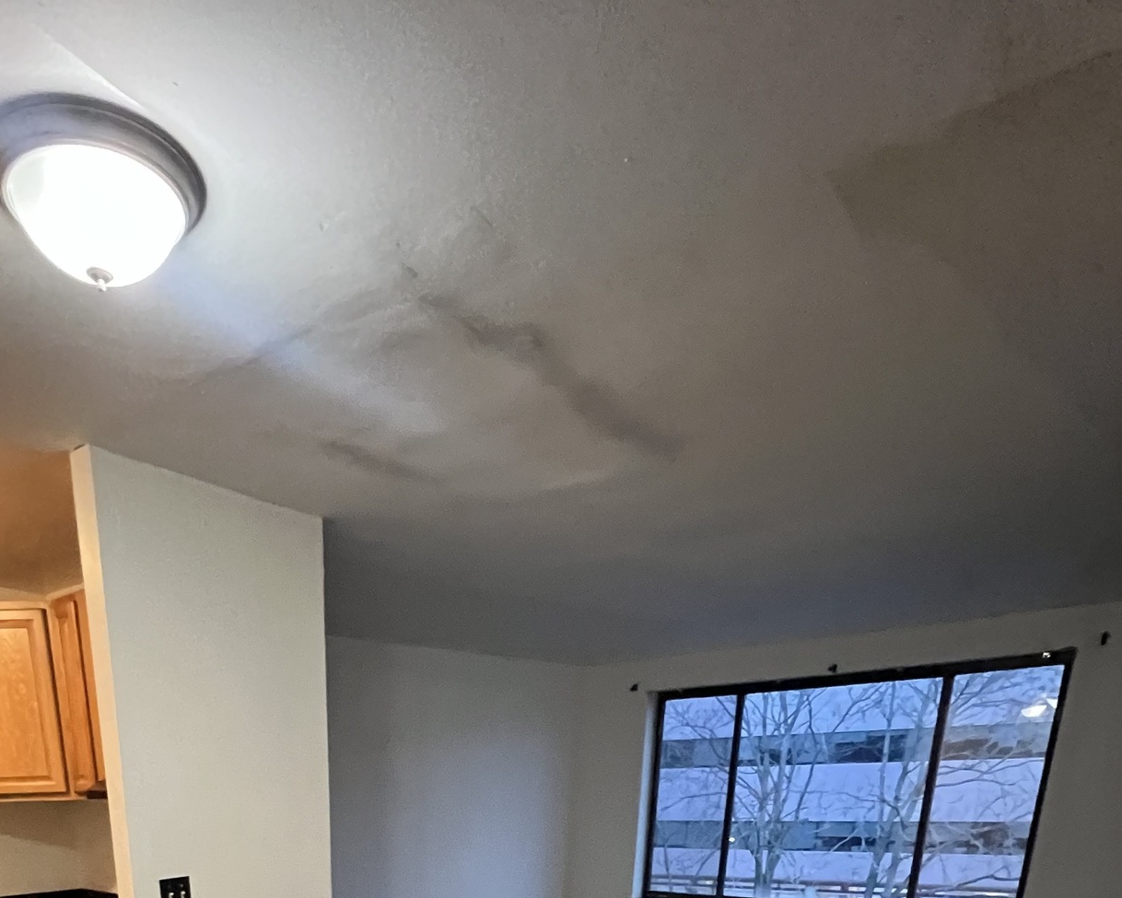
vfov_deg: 41.6
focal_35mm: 24
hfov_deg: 68.3
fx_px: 797
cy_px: 1059
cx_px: 373
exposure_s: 1/40
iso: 1000
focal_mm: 1.57
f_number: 1.8
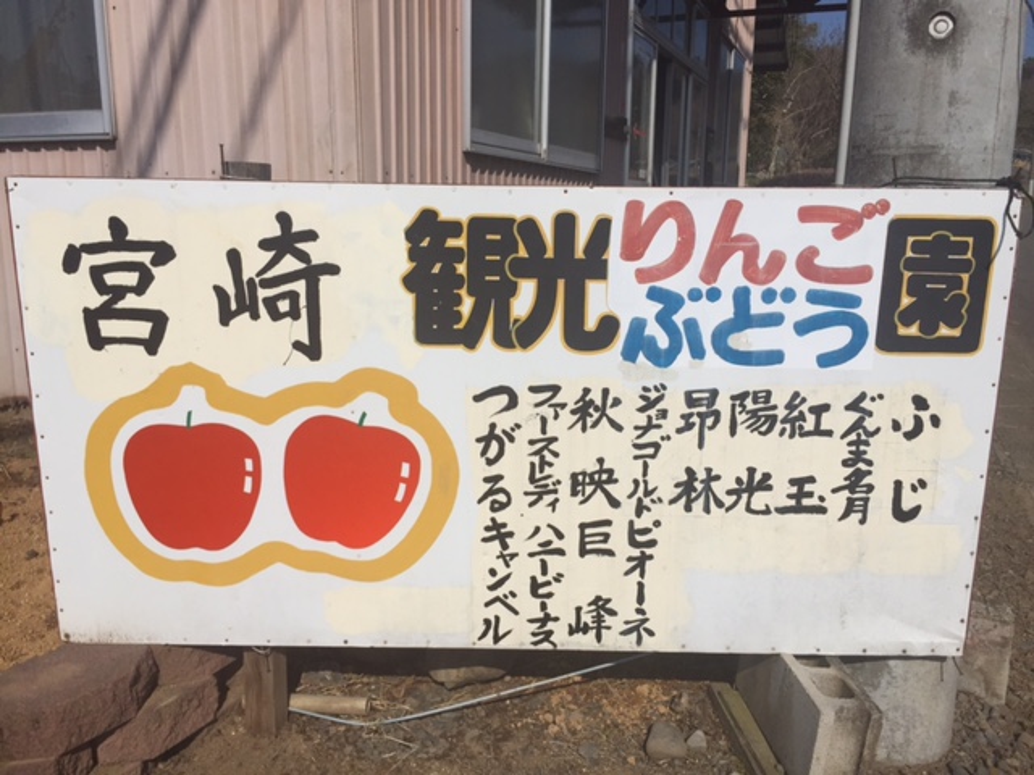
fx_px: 866
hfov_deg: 61.7
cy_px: 388
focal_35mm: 29
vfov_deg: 48.2
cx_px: 517
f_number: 2.2
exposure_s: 1/6623
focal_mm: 4.15
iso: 32
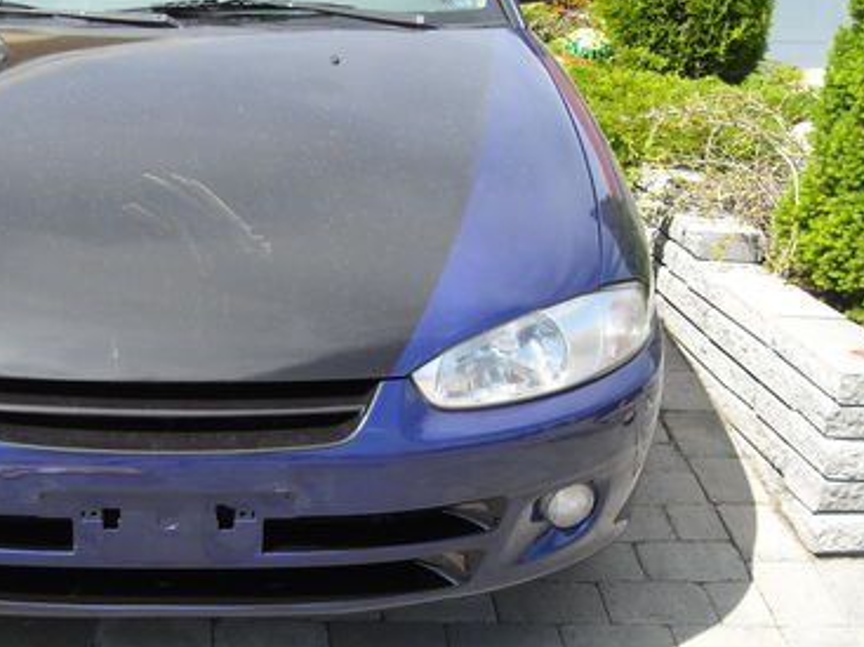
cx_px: 217
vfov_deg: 24.0
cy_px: 348
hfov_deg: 31.1
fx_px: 1522
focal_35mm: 61
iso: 64
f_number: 2.8
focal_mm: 5.7
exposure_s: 1/419
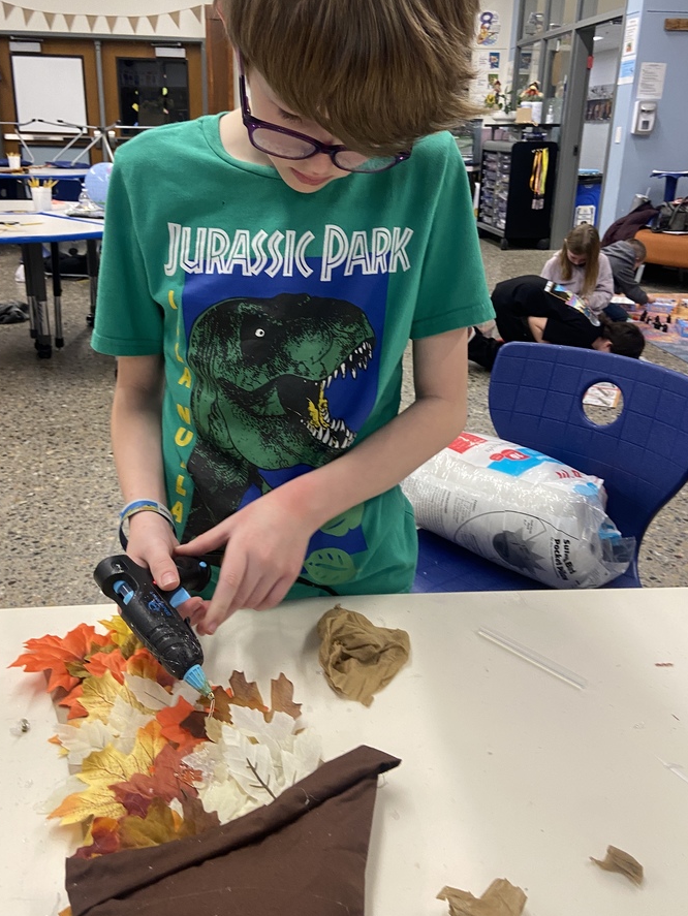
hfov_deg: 46.8
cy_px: 390
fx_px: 794
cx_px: 332
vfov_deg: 59.7
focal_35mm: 30
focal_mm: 4.25
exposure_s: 1/60
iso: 160
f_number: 1.8
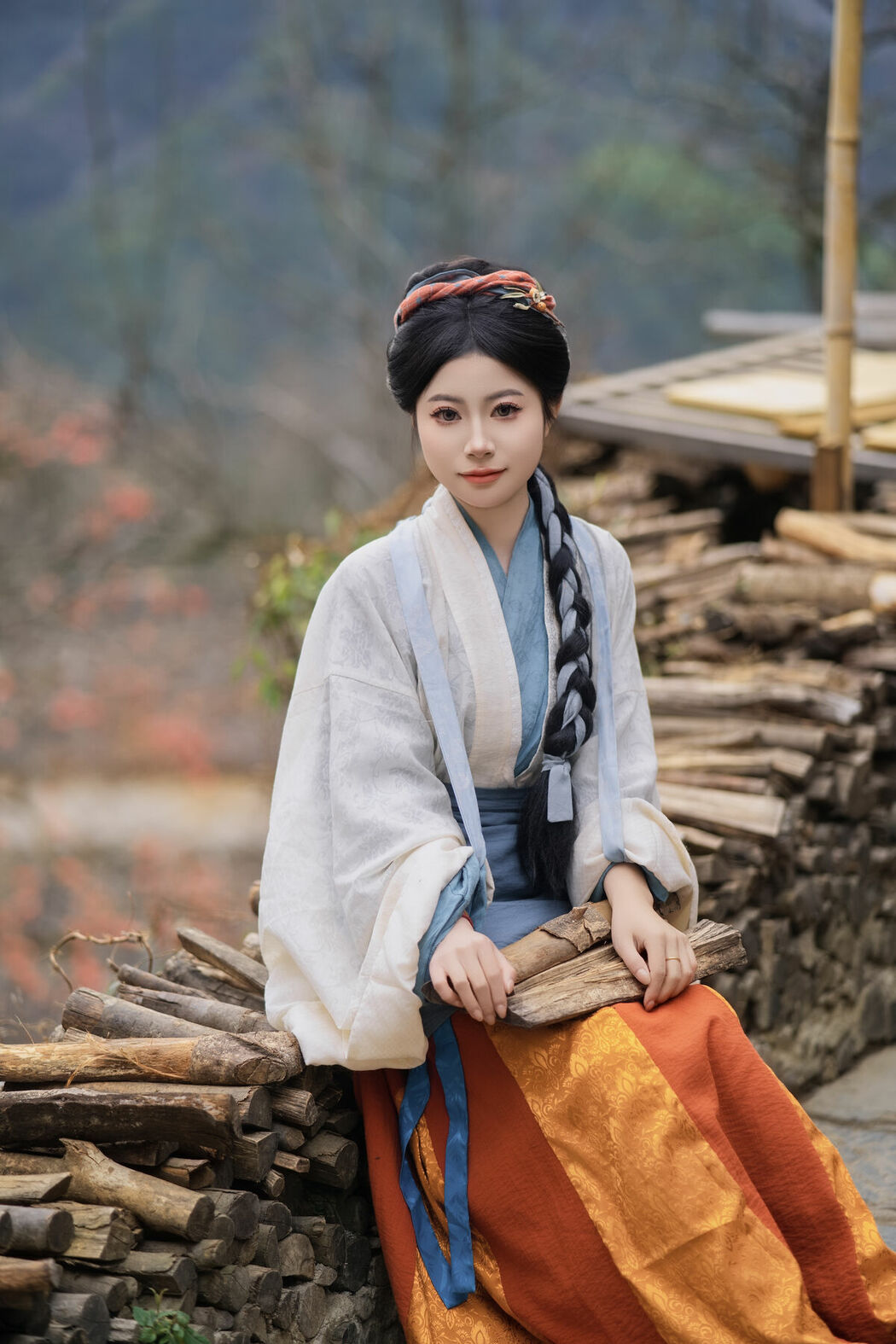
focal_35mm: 85
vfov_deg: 23.9
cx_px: 448
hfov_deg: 16.1
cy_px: 672
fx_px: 3173
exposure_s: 1/200
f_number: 1.8
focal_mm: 85
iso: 50
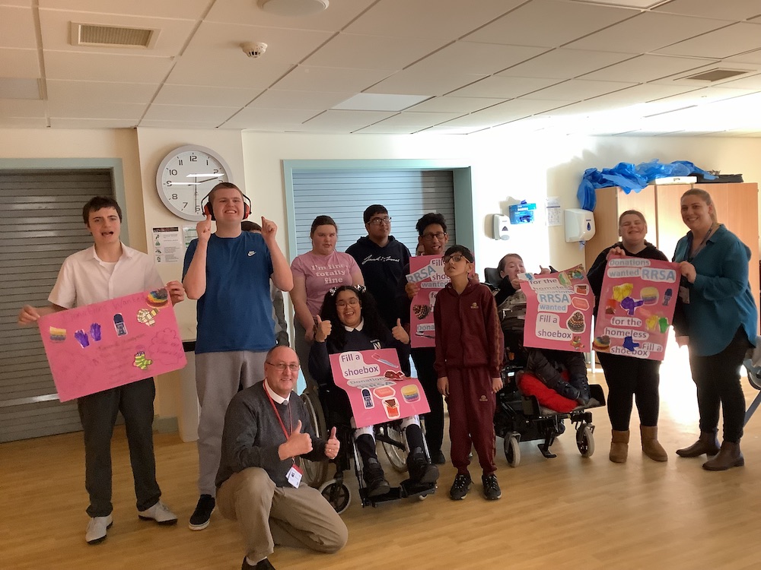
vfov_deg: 45.4
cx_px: 380
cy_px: 285
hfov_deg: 58.4
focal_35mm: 31
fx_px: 682
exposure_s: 1/60
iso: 250
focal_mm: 3.3
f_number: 2.4
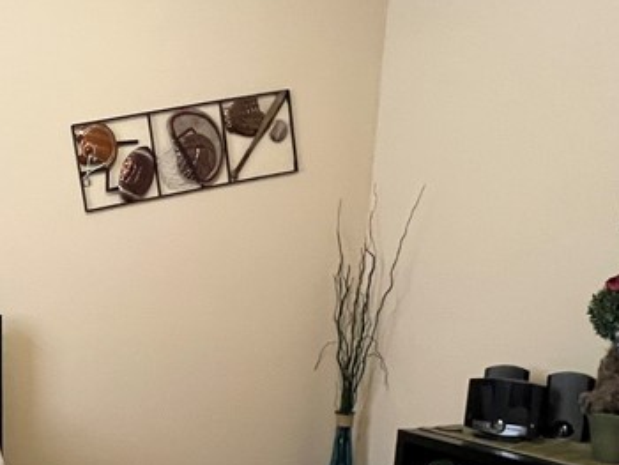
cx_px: 28
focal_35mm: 38
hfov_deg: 43.4
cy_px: 419
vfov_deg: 35.5
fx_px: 680
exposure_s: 1/60
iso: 500
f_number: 1.8
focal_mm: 1.57
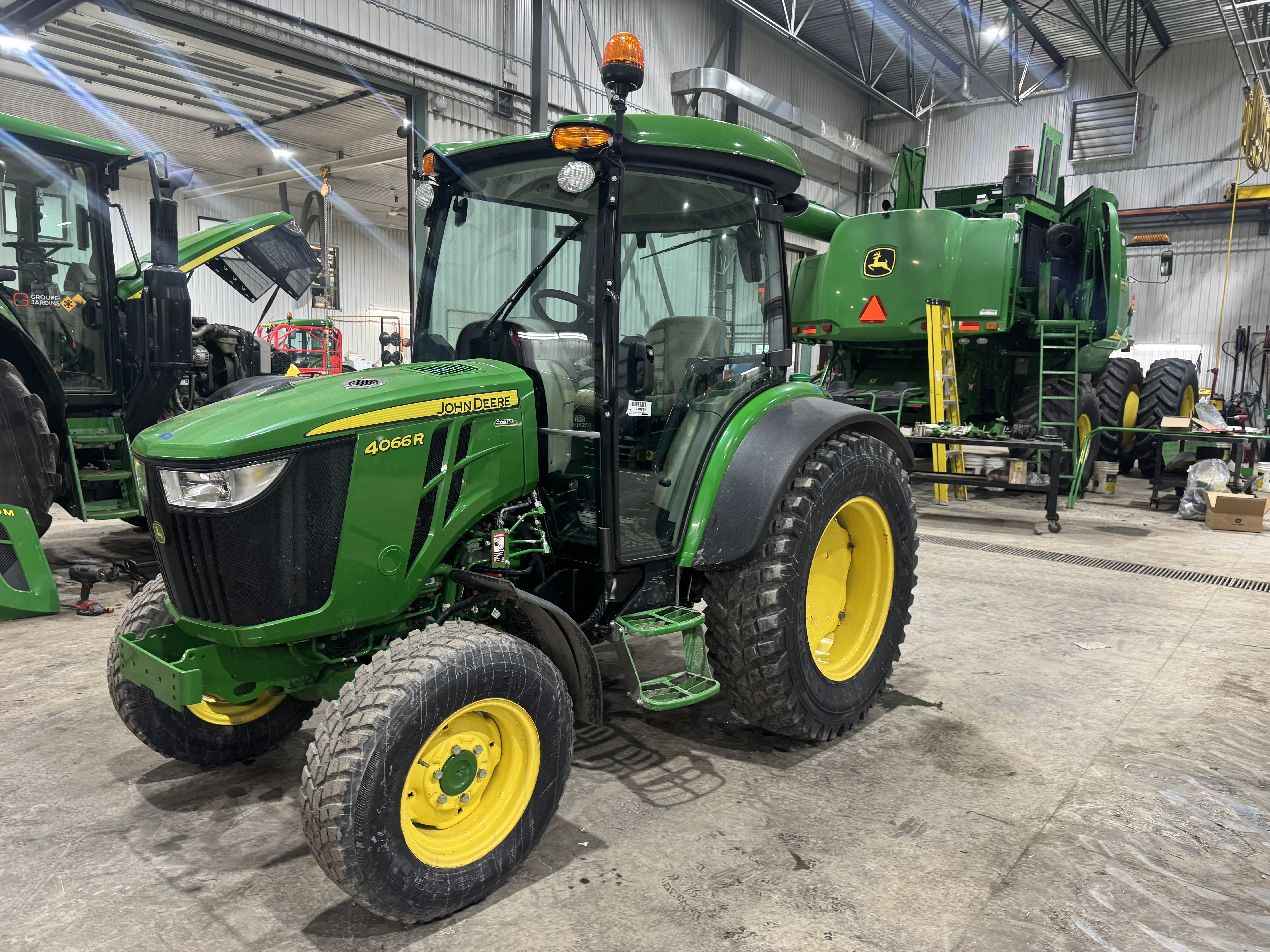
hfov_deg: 71.6
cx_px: 635
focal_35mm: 24
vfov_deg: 56.8
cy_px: 476
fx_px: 881
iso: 200
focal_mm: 6.76
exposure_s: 1/65
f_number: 1.78
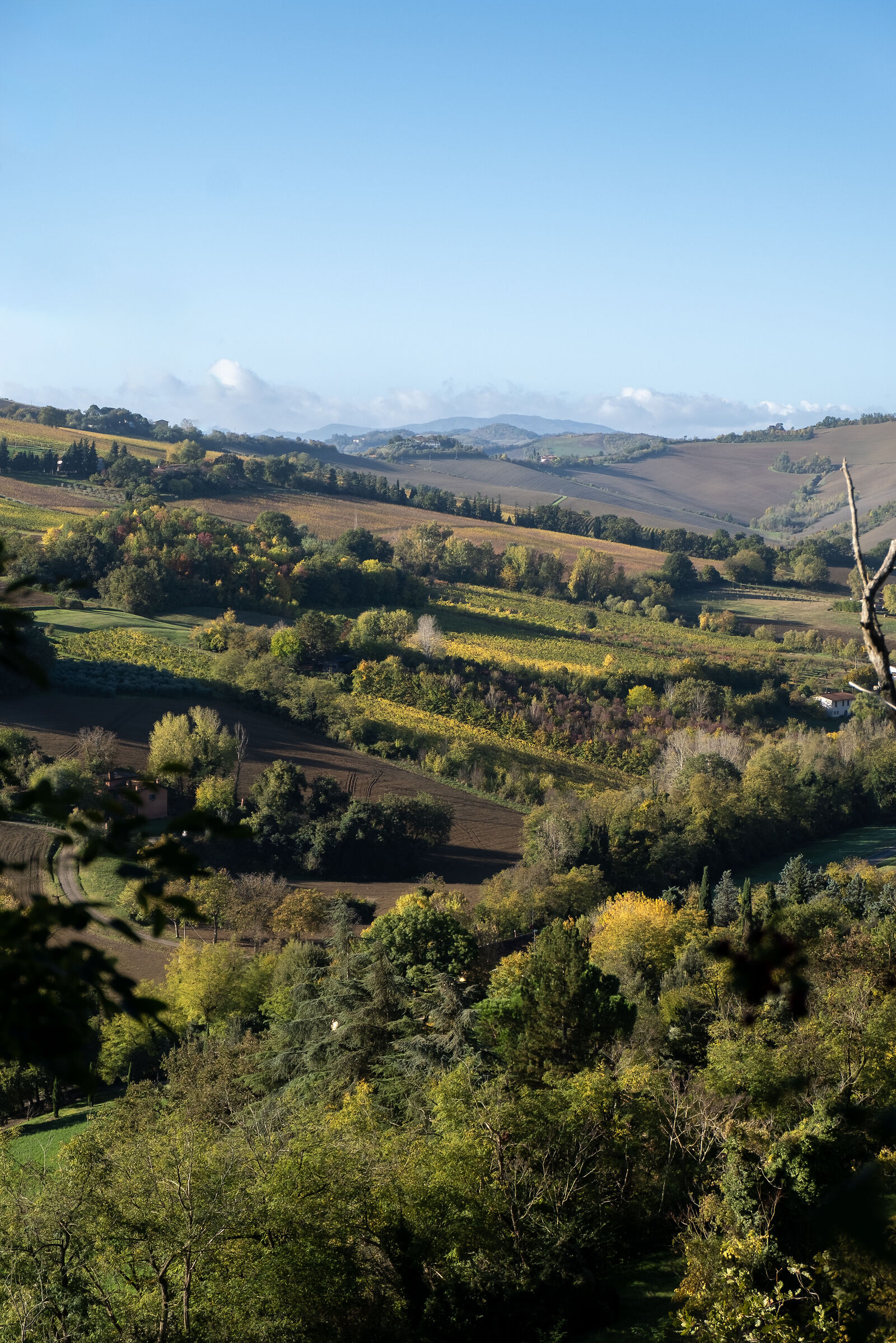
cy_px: 672
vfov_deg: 27.0
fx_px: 2800
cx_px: 448
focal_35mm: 75
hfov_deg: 18.2
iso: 100
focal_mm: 50
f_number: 6.4
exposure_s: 1/250
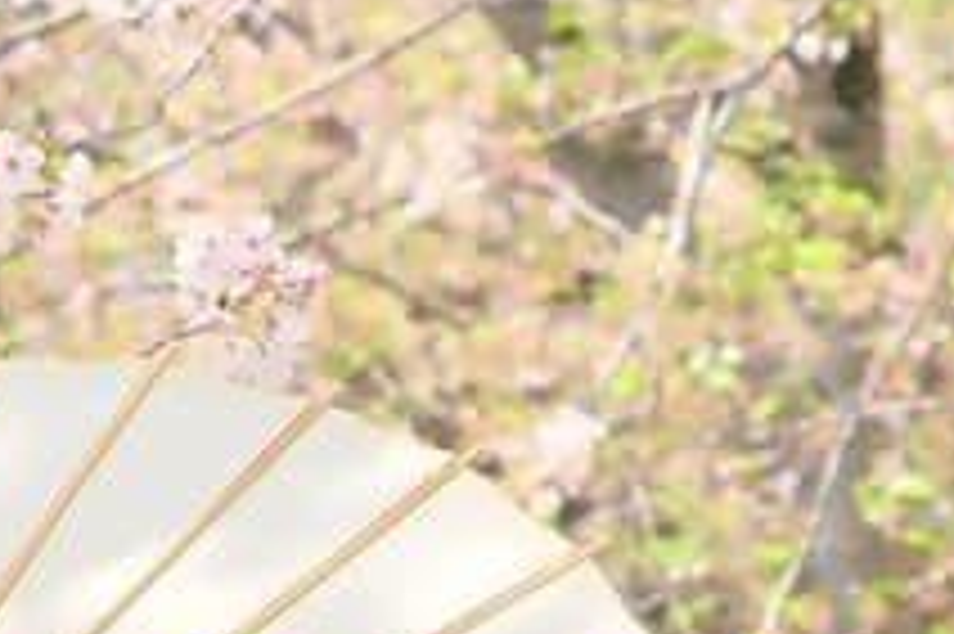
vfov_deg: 1.7
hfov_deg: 2.5
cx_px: 1089
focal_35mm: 815
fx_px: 21580
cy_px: 1133
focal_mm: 80
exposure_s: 1/250
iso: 800
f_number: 6.4
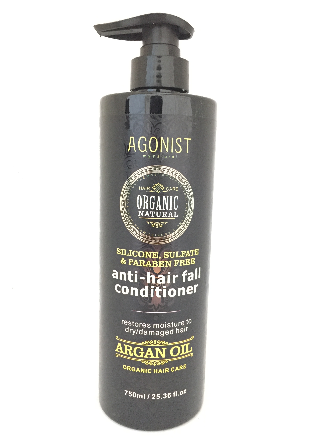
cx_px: 164
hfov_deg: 48.2
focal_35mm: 29
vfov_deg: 61.7
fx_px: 367
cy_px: 220
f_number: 2.2
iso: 640
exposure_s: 1/17
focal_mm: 4.15
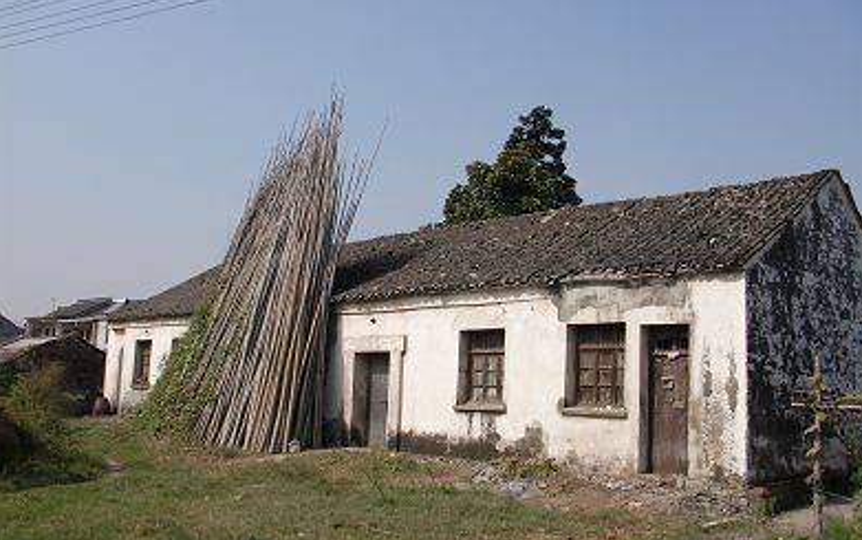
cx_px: 437
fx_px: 917
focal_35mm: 39
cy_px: 258
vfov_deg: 32.8
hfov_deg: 50.4
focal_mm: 6.3
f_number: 7.9
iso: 64
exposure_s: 1/250
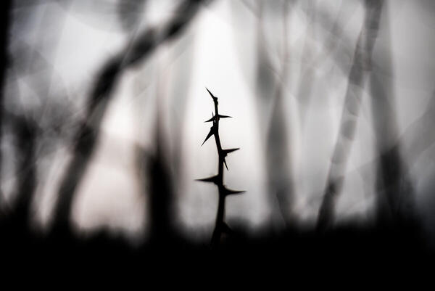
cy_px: 146
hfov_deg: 39.6
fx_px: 605
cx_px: 218
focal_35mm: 50
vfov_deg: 27.0
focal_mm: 50
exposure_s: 1/4000
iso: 80
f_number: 1.4
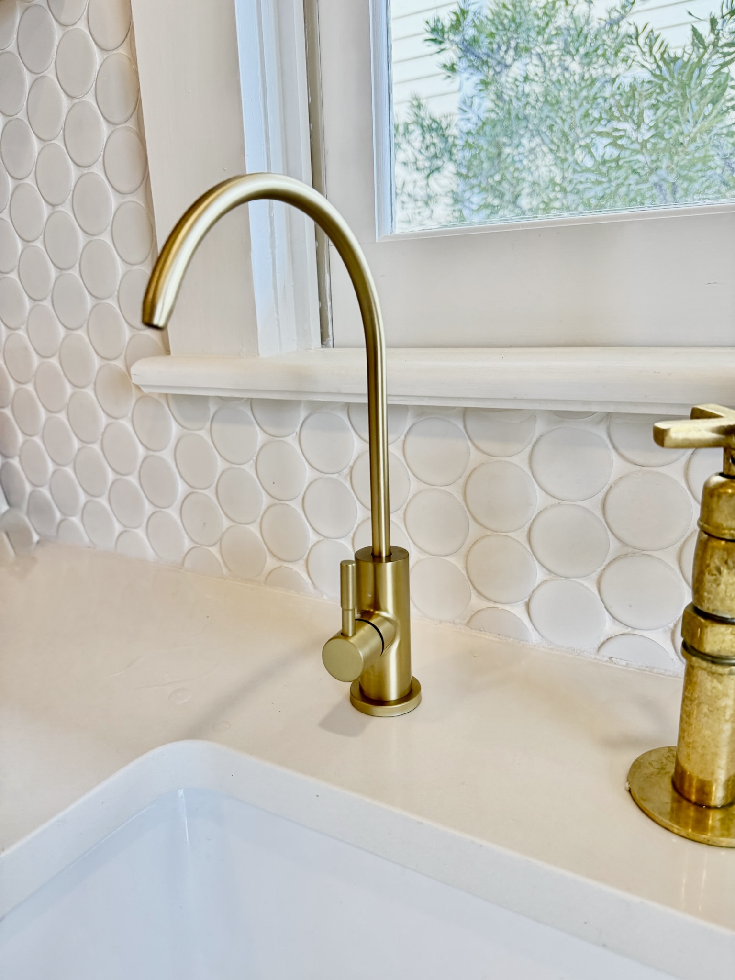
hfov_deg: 56.8
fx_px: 679
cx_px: 368
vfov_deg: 71.6
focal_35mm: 24
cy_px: 490
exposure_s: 1/125
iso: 200
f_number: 1.78
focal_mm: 6.76
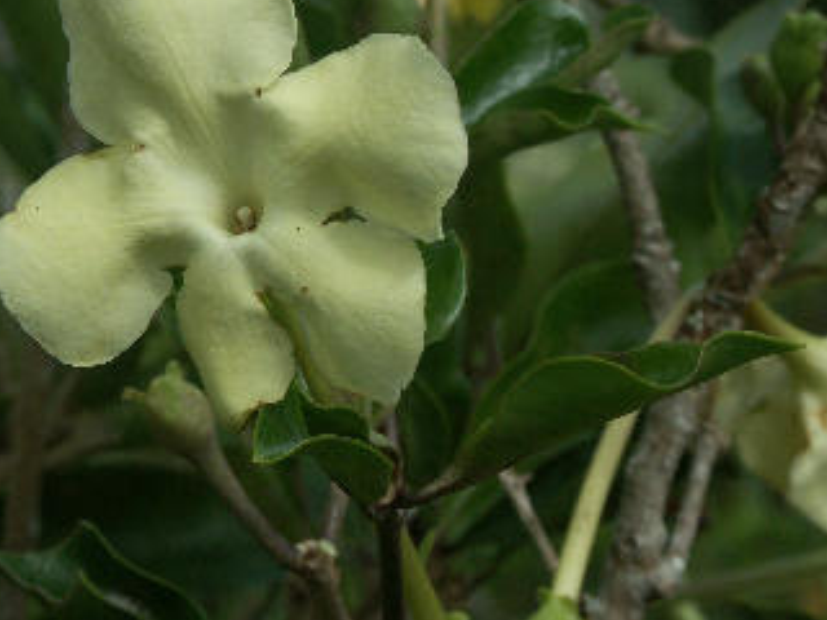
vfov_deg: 8.3
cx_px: 213
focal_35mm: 178
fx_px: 4253
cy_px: 165
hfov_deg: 11.1
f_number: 3.5
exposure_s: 1/640
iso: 100
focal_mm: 26.59
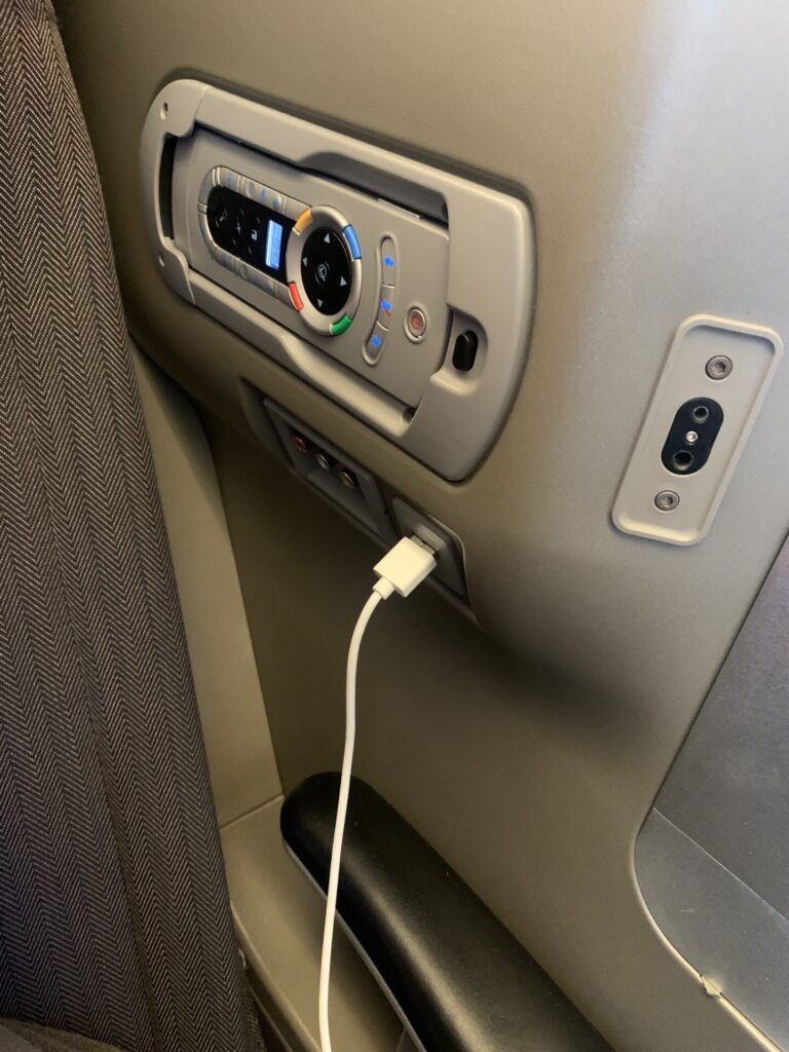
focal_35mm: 26
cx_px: 394
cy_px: 526
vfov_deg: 67.3
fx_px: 790
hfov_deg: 53.1
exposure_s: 1/25
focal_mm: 4.25
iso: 640
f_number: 1.8
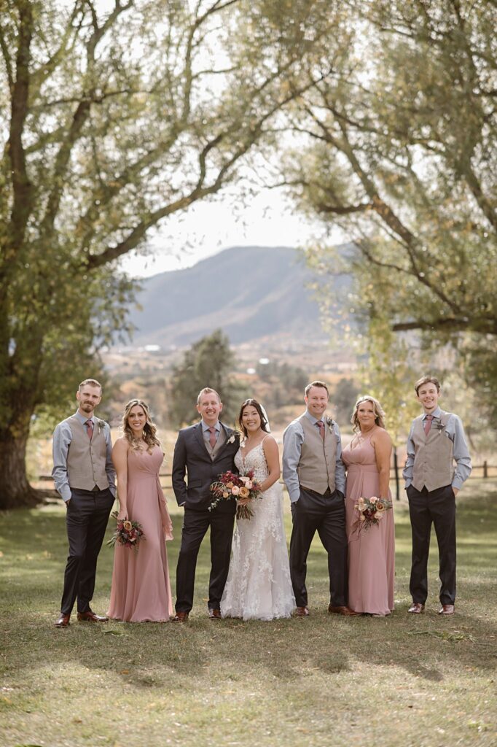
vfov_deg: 23.9
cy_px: 374
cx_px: 248
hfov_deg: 16.1
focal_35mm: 85
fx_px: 1761
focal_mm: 85
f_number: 2.2
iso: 200
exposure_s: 1/1250
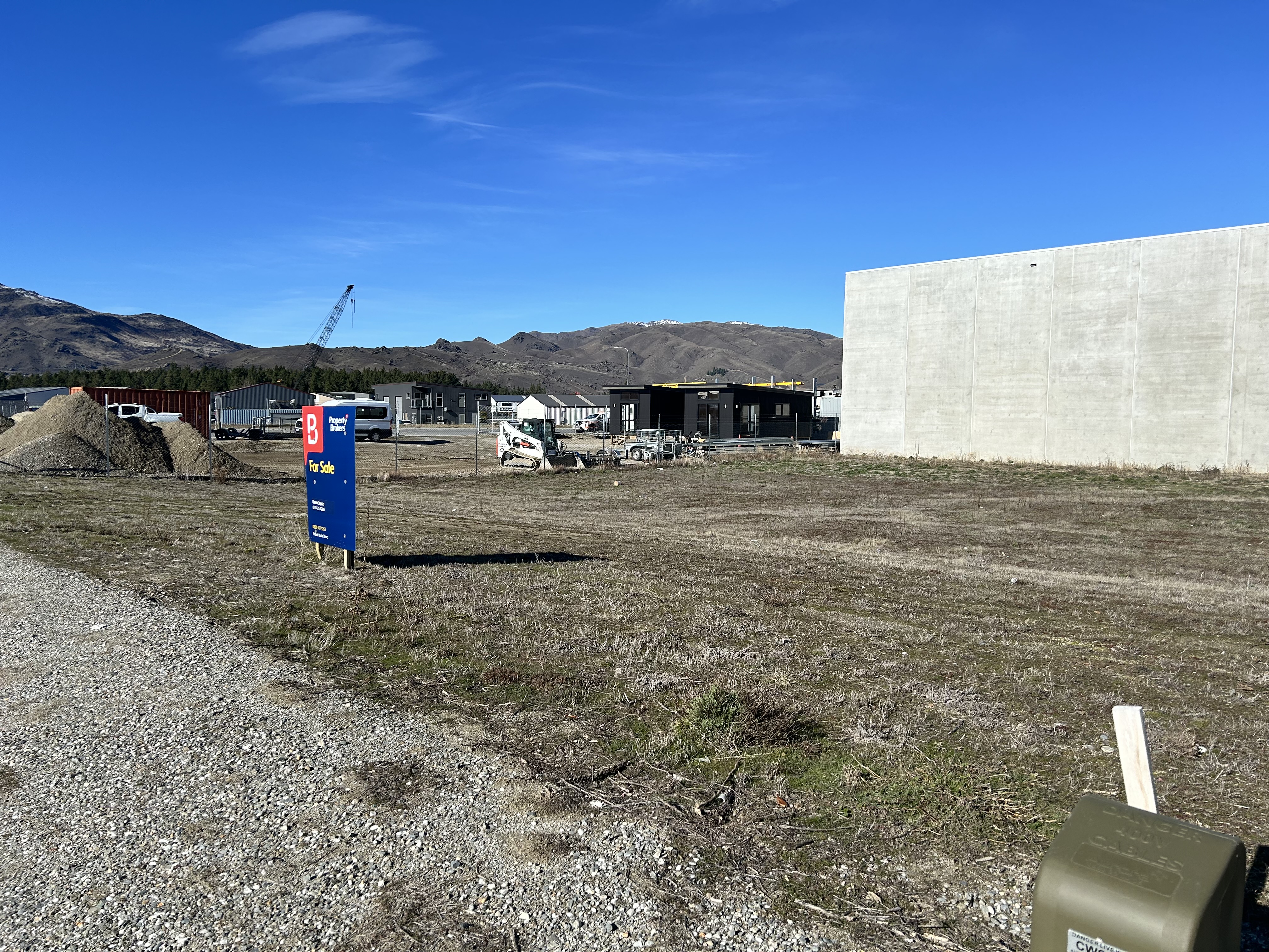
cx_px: 634
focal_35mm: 26
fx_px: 953
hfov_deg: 67.3
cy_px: 476
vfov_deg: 53.1
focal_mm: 5.7
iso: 50
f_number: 1.5
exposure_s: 1/5587
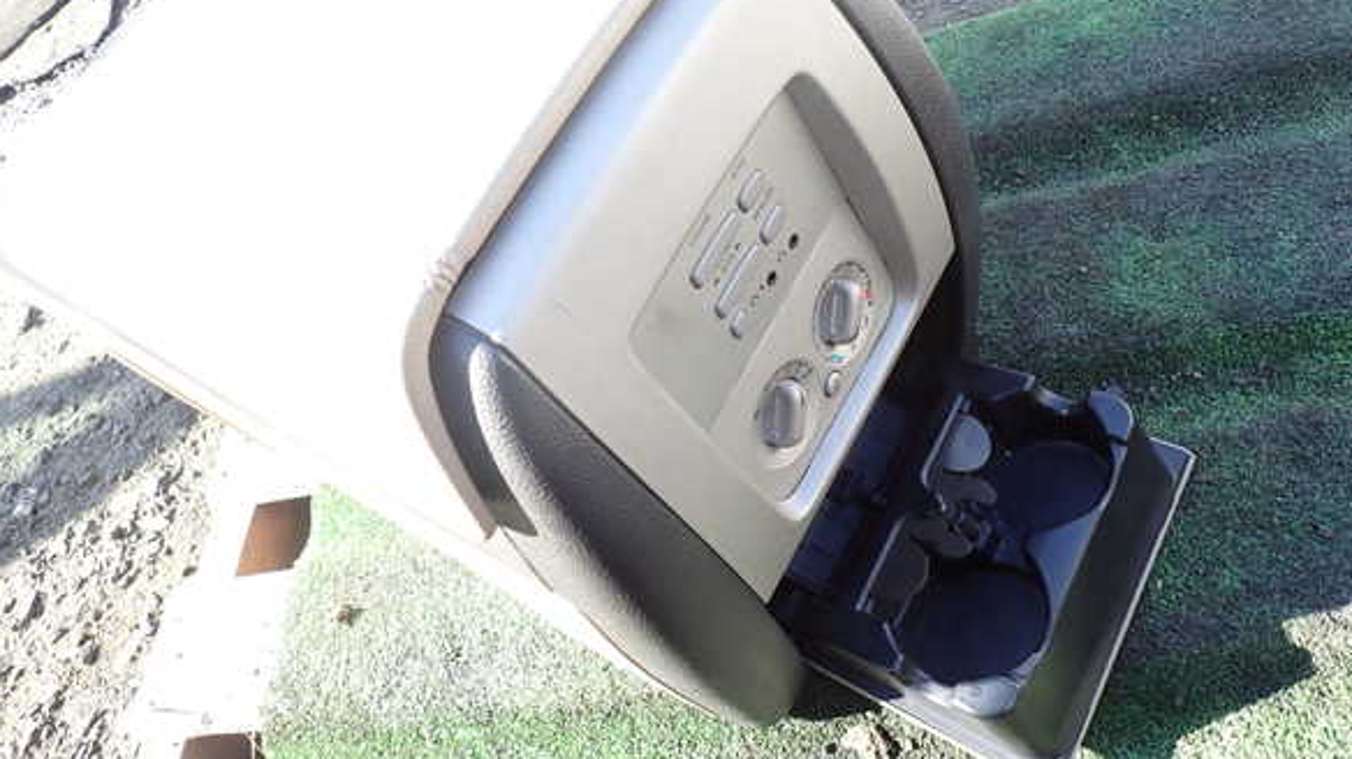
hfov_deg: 67.9
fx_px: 1003
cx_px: 674
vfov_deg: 41.2
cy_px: 301
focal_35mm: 28
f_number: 2.8
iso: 100
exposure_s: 1/100
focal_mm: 4.5
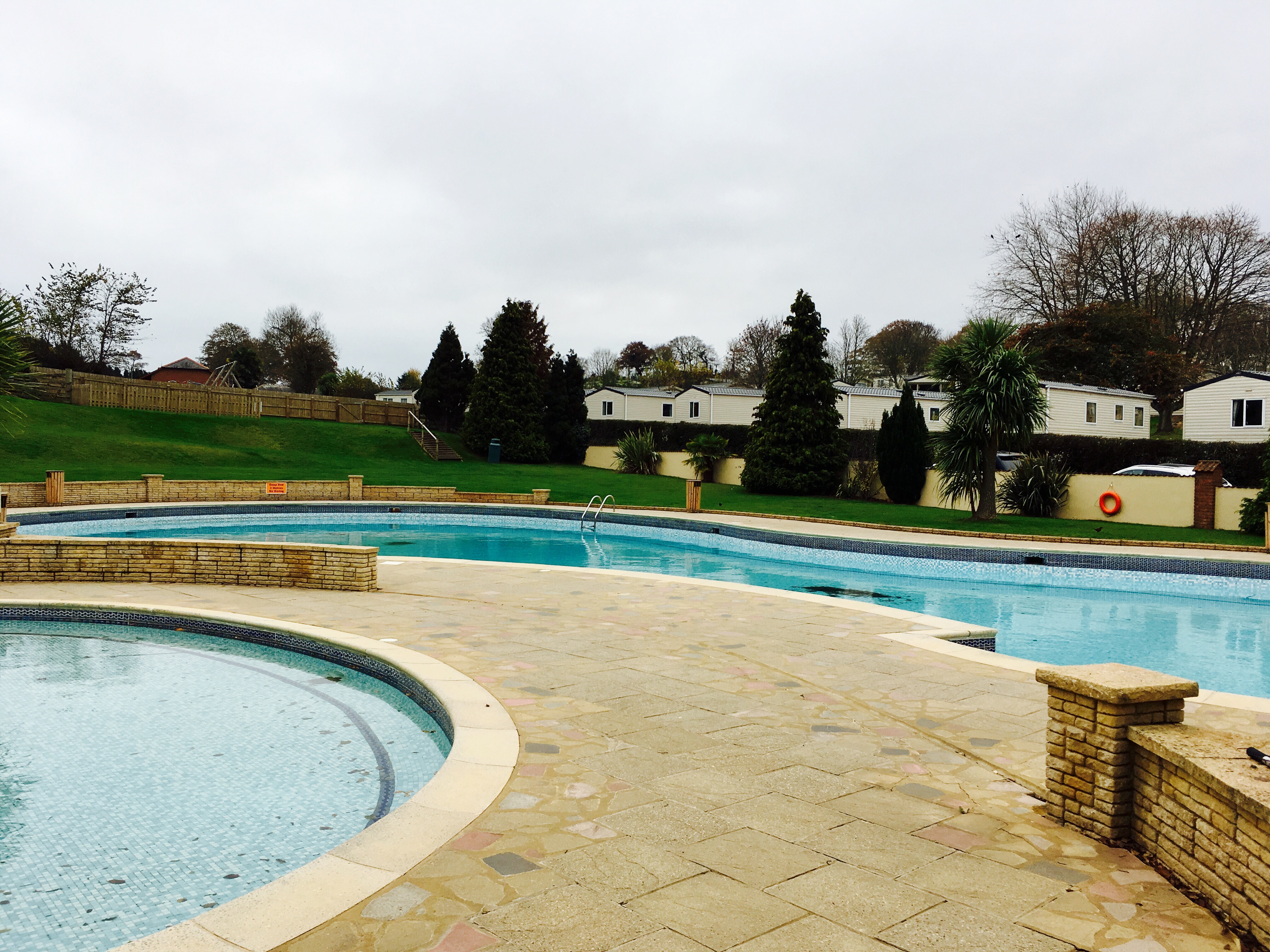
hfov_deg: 61.7
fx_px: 1064
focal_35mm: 29
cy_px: 476
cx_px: 635
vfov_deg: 48.2
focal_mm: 4.15
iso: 25
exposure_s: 1/306
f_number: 2.2
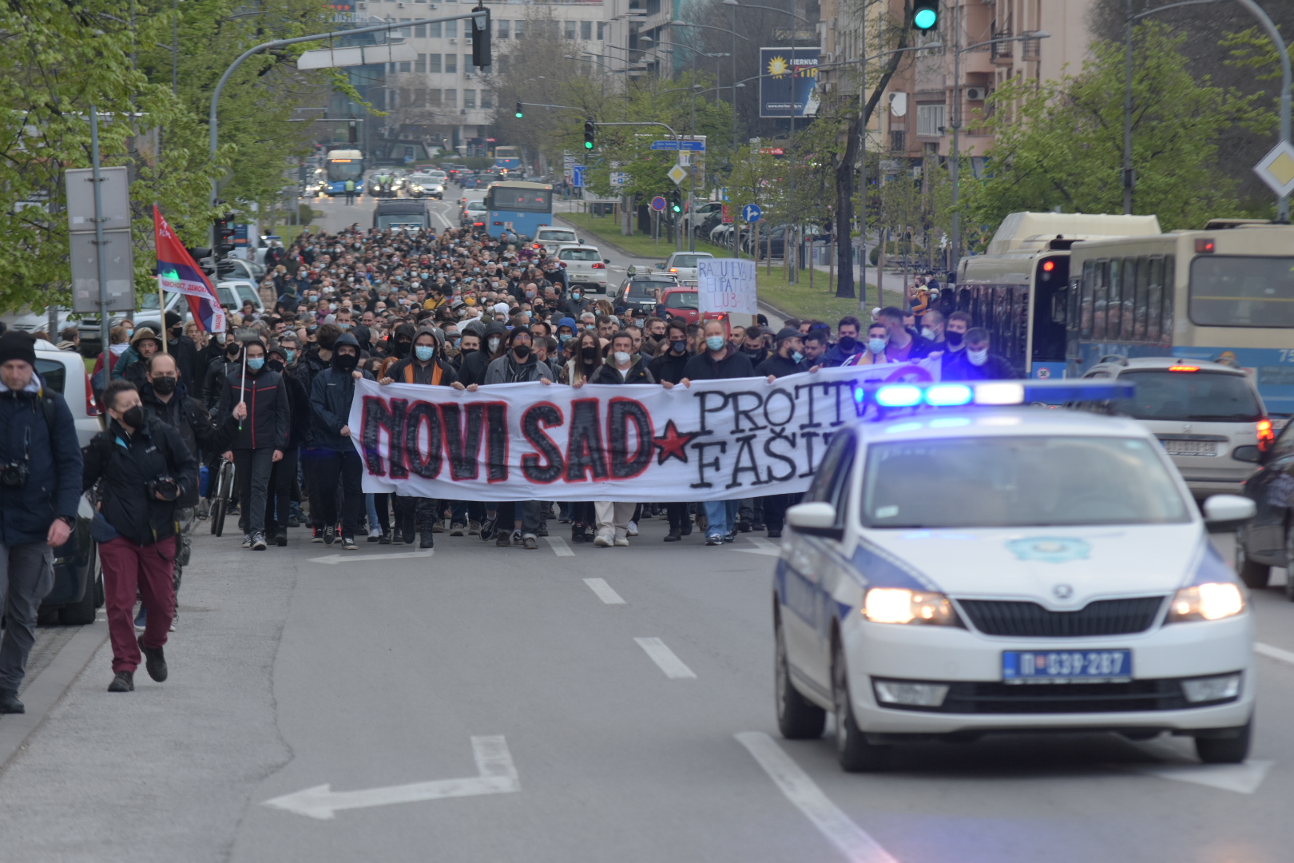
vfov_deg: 6.8
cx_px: 647
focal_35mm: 202
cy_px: 432
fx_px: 7278
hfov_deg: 10.2
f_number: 4
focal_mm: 135
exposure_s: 1/320
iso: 500
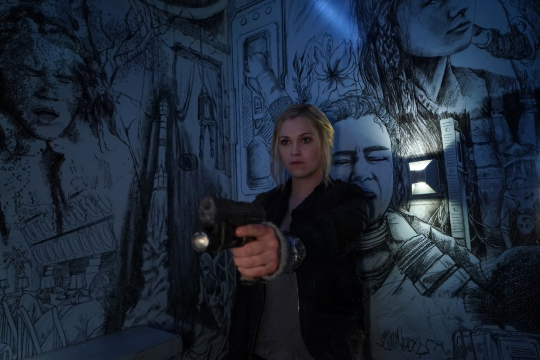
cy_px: 180
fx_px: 360
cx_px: 270
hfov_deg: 73.7
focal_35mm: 24
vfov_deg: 53.1
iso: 4000
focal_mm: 24
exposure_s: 1/80
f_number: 4
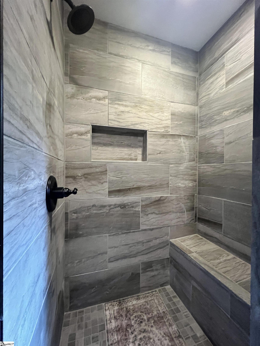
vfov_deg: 106.2
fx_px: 130
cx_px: 130
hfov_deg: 89.9
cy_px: 173
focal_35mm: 13
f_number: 1.8
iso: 800
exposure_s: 1/60
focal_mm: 1.57
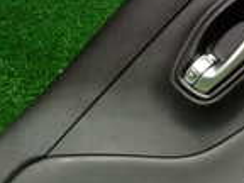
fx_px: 733
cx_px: 290
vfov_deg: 13.8
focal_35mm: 104
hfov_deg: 18.0
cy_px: 219
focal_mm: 4.5
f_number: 2
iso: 800
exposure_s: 1/30
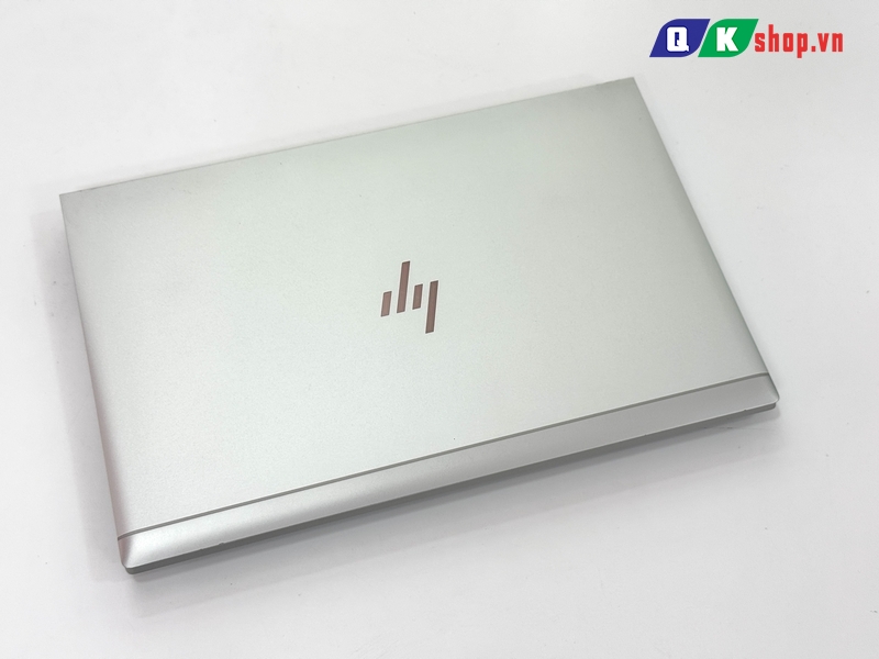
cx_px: 440
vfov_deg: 30.3
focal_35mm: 48
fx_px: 1219
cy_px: 330
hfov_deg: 39.7
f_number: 1.78
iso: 50
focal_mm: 6.76
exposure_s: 1/199
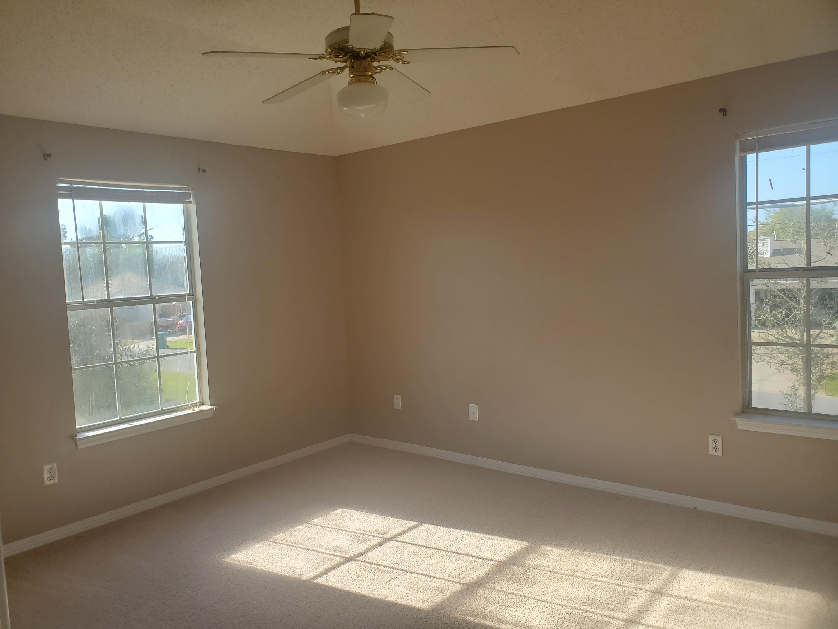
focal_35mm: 26
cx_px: 419
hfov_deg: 67.3
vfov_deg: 53.1
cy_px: 314
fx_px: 629
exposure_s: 1/370
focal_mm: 4.3
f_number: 2.4
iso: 50
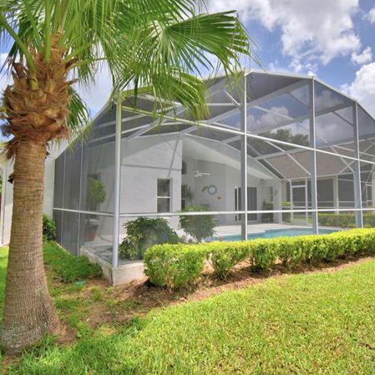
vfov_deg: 74.8
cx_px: 213
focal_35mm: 20
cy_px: 186
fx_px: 245
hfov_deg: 74.5
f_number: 4.5
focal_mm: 10
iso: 100
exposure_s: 1/1000
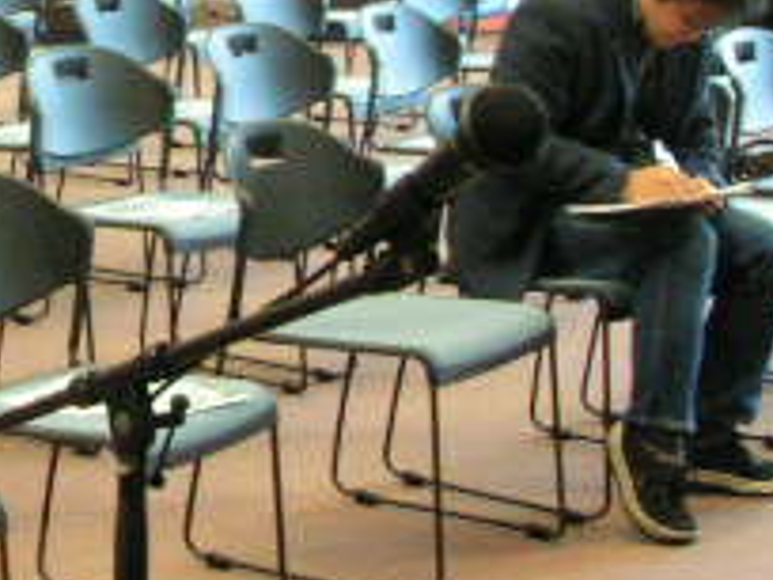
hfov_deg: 16.1
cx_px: -87
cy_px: 57
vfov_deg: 12.4
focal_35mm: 119
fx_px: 2657
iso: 400
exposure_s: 1/13
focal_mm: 5.8
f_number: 8
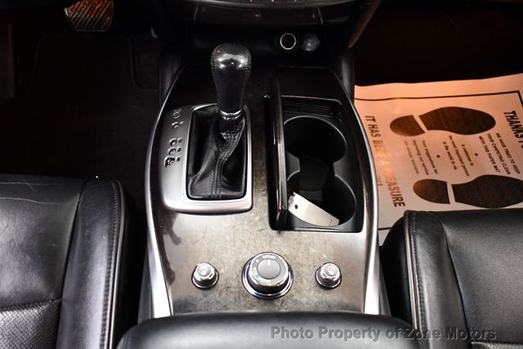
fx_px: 523
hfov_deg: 53.1
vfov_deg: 36.9
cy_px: 174
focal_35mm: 36
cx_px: 262
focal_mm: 18
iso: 4000
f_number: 3.5
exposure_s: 1/60
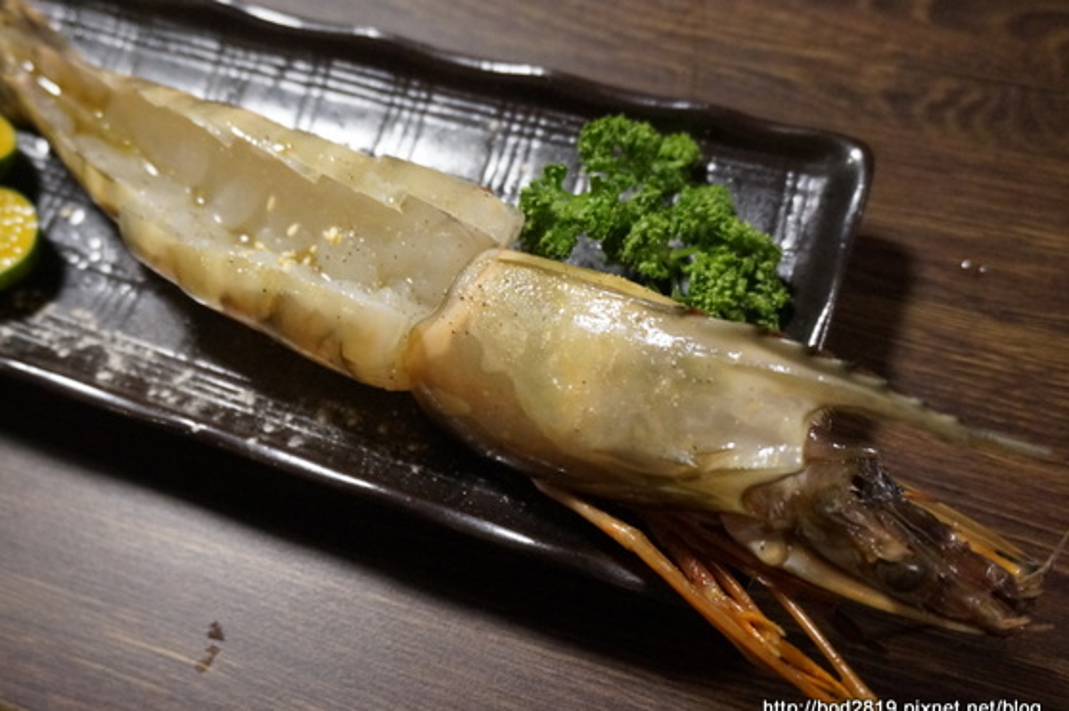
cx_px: 460
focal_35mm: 40
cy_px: 338
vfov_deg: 33.7
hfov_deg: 48.8
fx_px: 1174
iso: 3200
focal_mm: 23
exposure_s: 1/20
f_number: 4
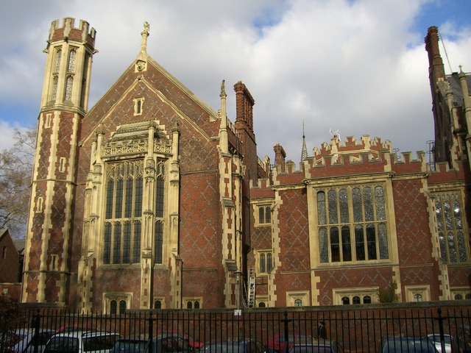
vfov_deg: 37.7
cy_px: 176
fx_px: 517
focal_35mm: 38
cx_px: 236
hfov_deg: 49.0
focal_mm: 6.2
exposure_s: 1/500
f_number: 4.3
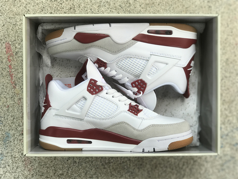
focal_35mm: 57
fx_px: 392
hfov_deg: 33.8
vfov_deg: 25.7
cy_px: 90
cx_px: 119
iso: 20
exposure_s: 1/100
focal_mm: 6.6
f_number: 2.8
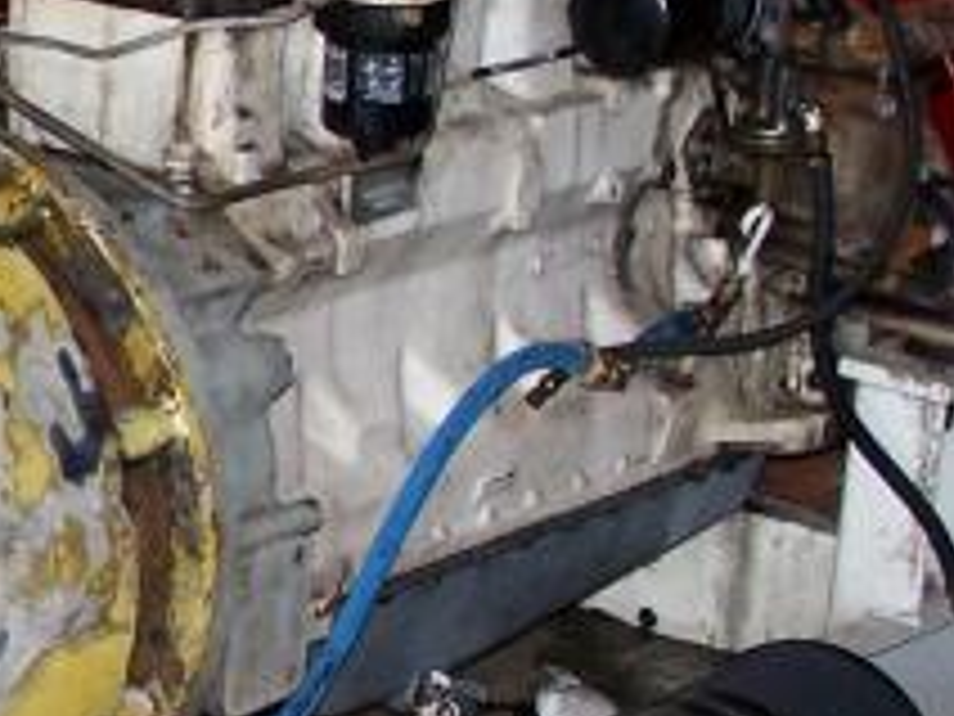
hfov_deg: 10.5
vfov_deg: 8.2
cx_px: -576
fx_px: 4988
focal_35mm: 181
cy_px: 313
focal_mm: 9.3
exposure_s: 1/60
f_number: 3.2
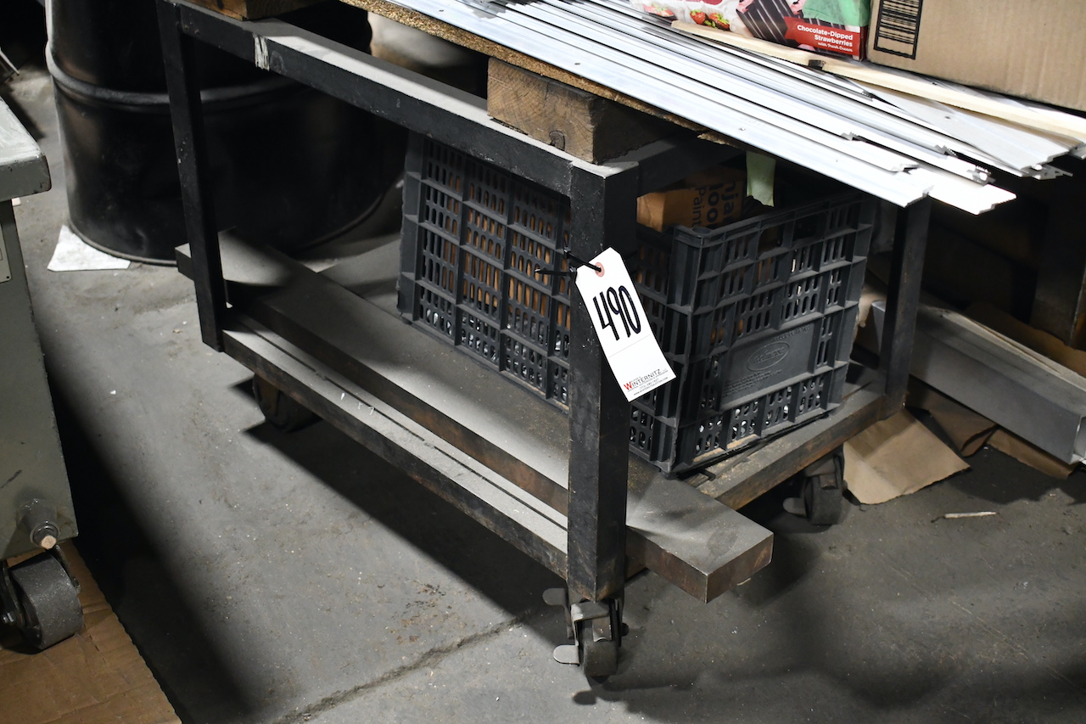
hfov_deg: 38.9
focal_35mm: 51
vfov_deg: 26.5
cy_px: 362
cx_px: 543
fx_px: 1538
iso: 3200
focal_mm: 34
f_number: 4.5
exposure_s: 1/80
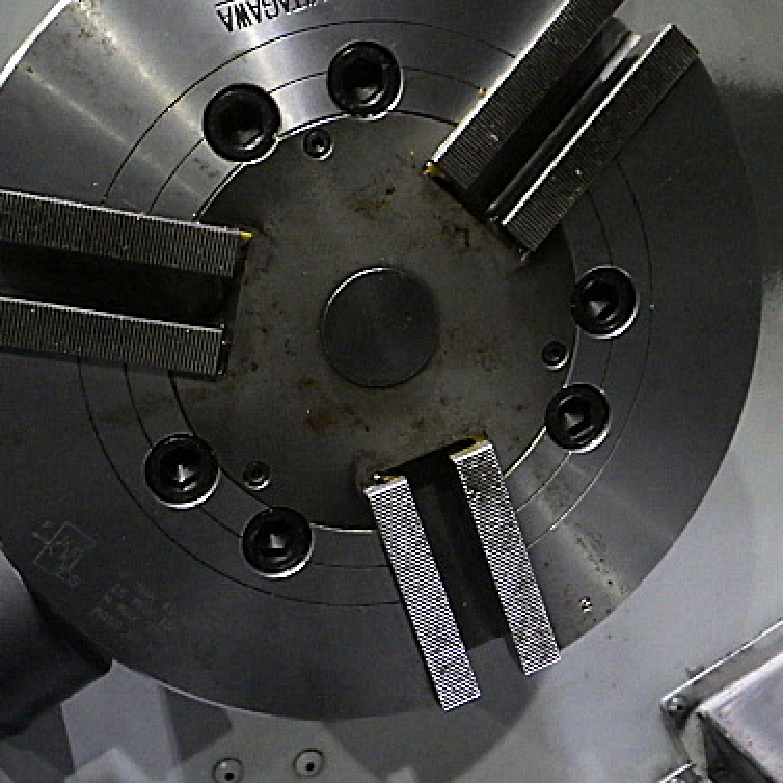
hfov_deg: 39.9
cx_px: 316
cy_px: 316
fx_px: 1075
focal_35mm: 42
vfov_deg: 39.9
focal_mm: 5
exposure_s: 1/40
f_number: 3.5
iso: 1600
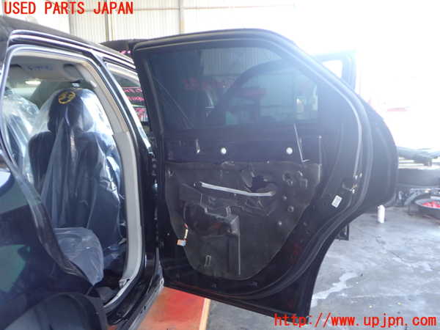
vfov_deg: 46.8
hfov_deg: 60.0
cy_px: 165
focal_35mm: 30
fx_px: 381
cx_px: 220
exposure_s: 1/60
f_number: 2.3
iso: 200
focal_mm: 5.4
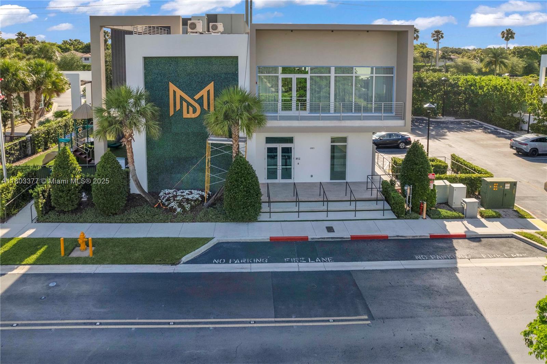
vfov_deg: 57.2
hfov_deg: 78.6
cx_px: 274
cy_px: 182
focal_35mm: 22
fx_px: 334
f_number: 2.8
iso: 100
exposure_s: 1/125
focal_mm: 8.38
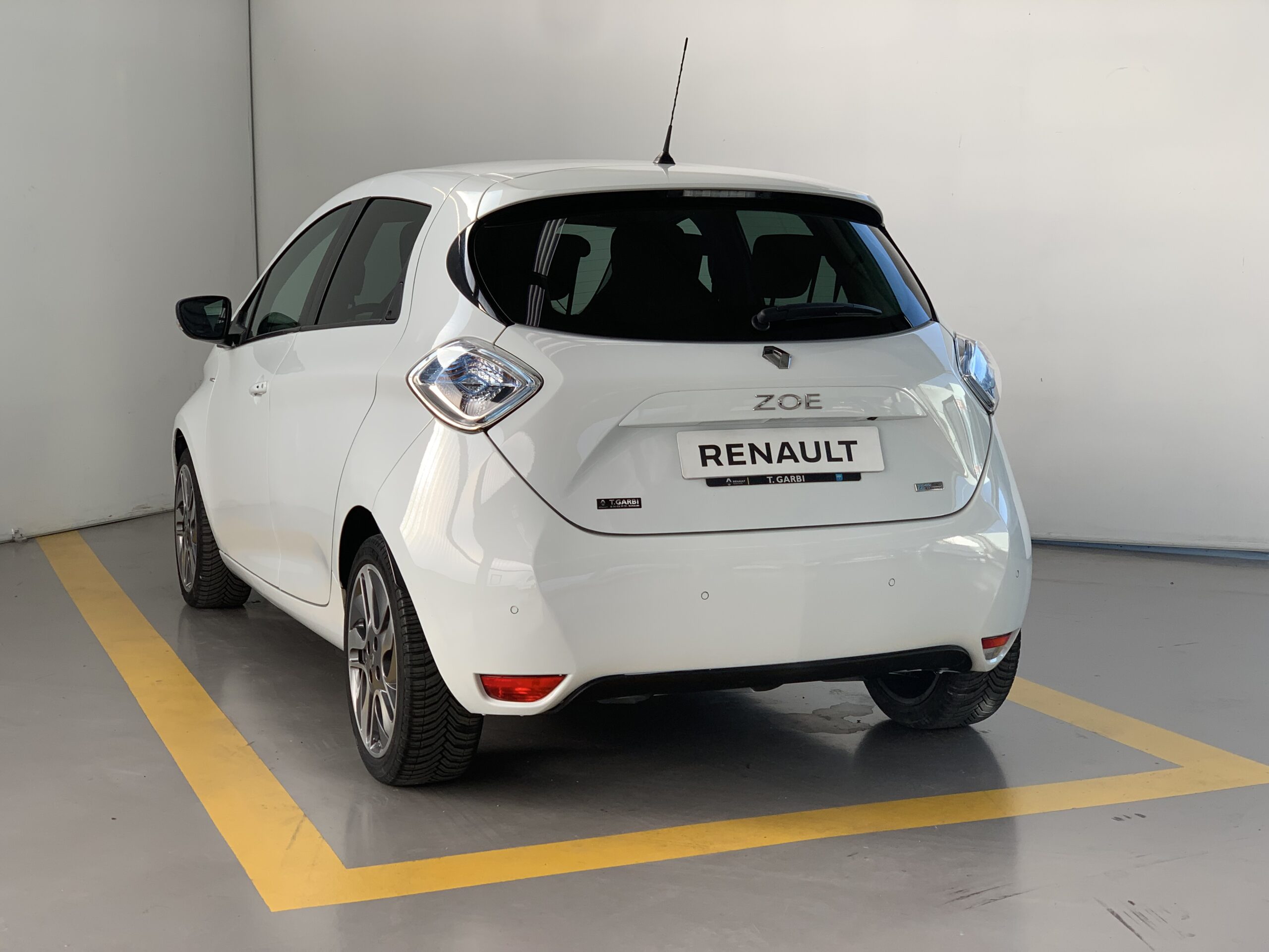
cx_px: 634
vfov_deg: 28.0
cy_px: 476
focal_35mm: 52
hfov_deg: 36.8
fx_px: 1906
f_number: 2.4
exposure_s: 1/156
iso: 16
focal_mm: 6
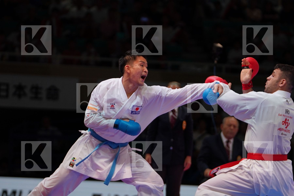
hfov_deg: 9.8
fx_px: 1715
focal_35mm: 210
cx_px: 147
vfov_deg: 6.5
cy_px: 98
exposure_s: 1/1000
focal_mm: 140
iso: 640
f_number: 2.8
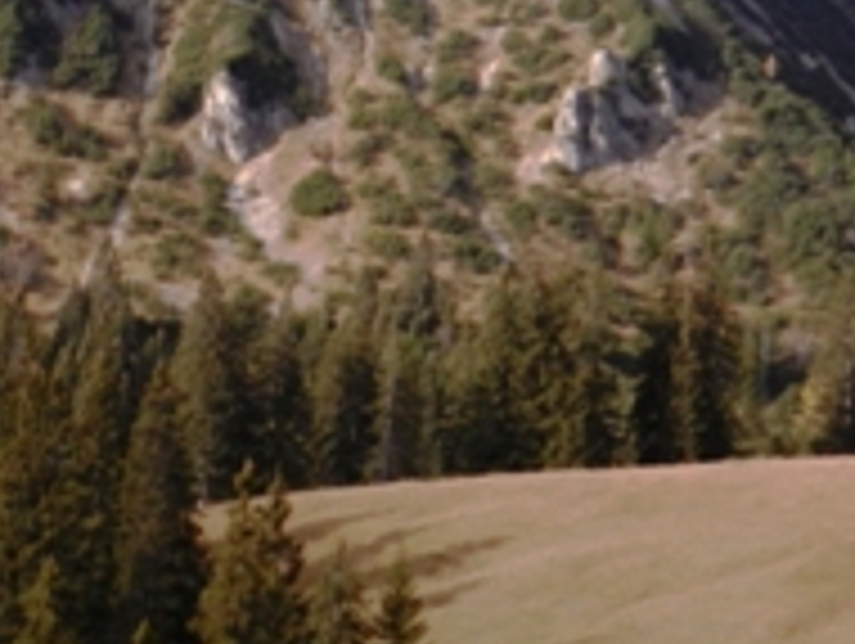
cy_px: 32
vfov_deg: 13.2
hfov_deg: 17.5
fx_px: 2745
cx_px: 148
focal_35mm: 111
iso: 160
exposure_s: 1/1000
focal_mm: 5.9
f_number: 3.8
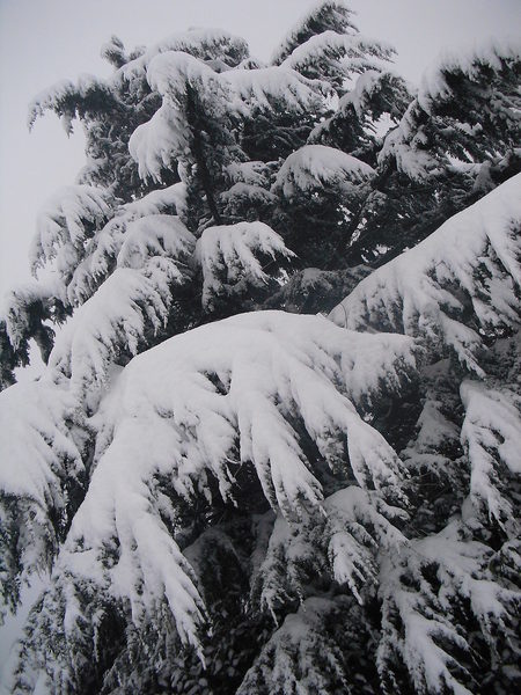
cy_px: 348
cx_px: 260
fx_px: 722
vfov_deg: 51.4
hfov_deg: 39.7
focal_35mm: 36
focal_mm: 6.3
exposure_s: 1/80
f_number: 3.1
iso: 200
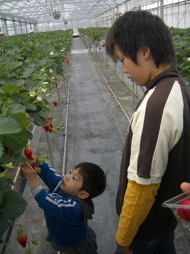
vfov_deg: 52.6
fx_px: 256
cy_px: 127
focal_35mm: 35
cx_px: 95
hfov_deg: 40.7
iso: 50
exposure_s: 1/250
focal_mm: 5.8
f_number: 2.6
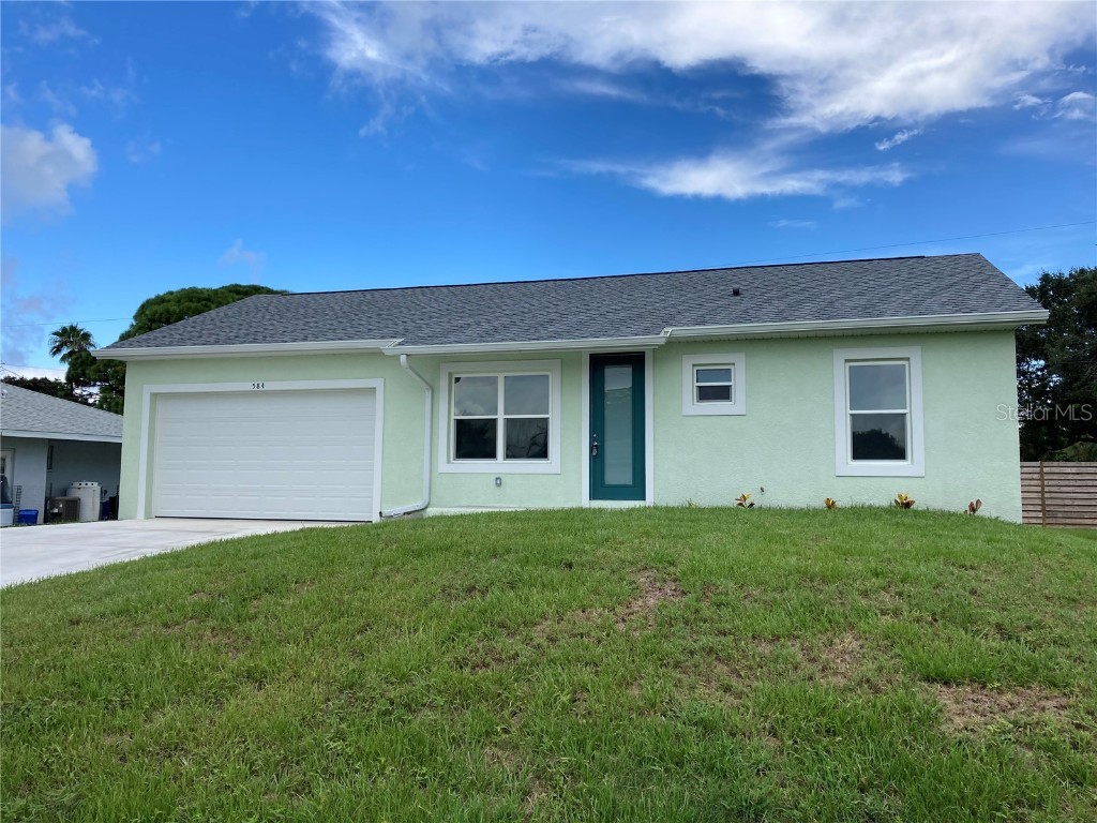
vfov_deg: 49.7
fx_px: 887
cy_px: 412
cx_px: 548
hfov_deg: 63.4
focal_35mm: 28
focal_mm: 3.99
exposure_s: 1/1130
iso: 20
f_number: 1.8
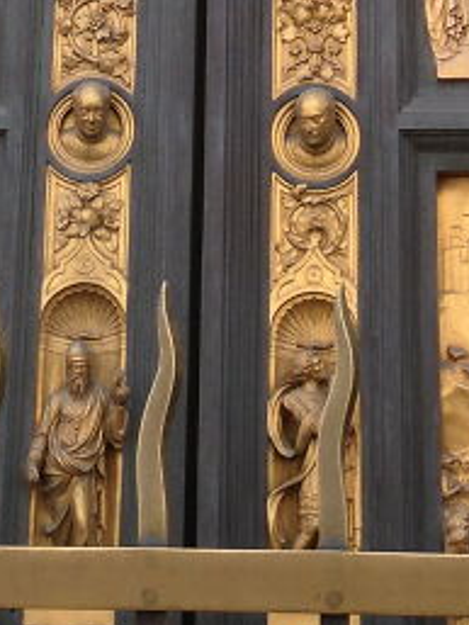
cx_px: 258
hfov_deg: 12.4
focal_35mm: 120
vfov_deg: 15.6
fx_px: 2166
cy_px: -191
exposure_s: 1/263
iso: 50
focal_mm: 4.13
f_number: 2.4
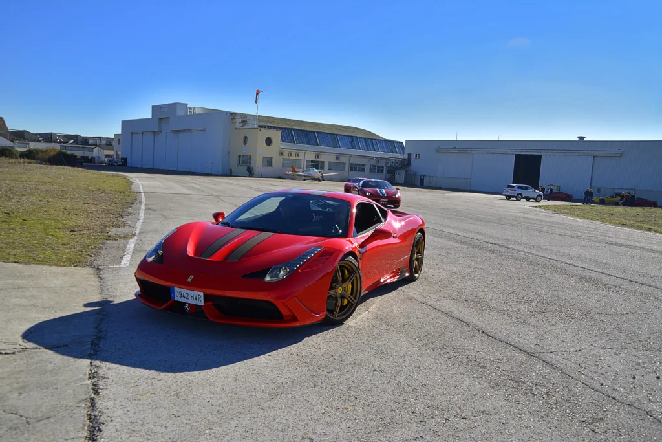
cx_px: 331
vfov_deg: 47.9
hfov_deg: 67.4
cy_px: 221
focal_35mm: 27
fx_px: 497
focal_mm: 18
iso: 400
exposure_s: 1/1600
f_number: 6.3
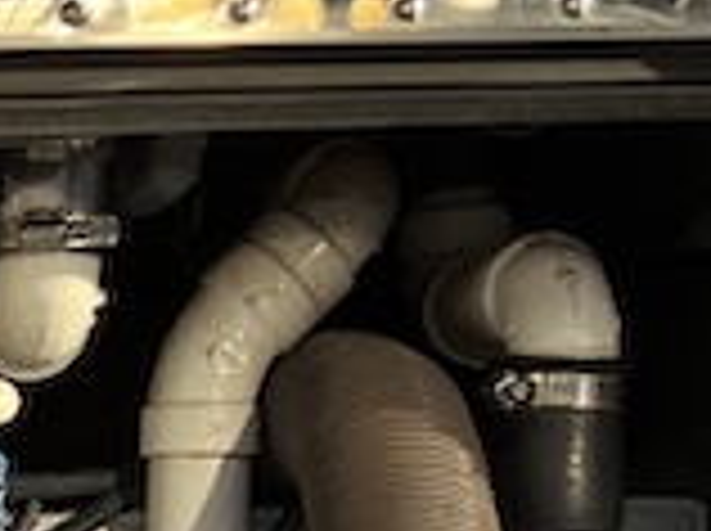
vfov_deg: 8.7
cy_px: 891
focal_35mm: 165
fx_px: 3384
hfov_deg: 11.0
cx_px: -675
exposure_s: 1/748
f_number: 1.5
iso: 50
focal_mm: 5.7
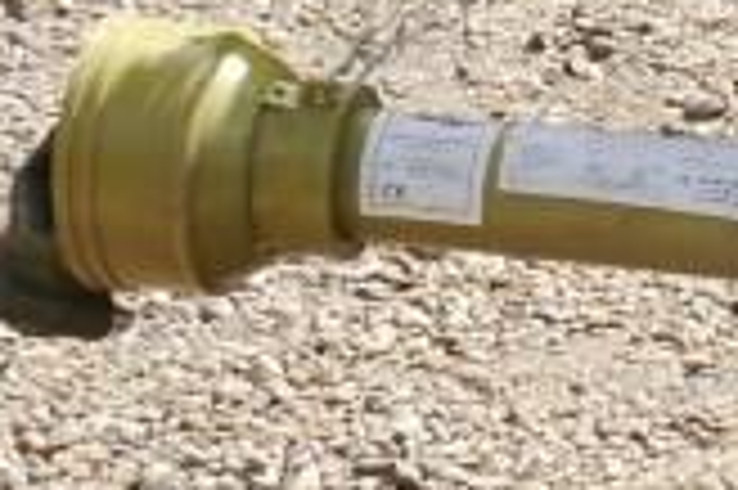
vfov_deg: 6.2
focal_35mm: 221
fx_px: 4526
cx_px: 1836
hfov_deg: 8.4
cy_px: -63
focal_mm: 17
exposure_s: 1/320
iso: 160
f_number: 6.3
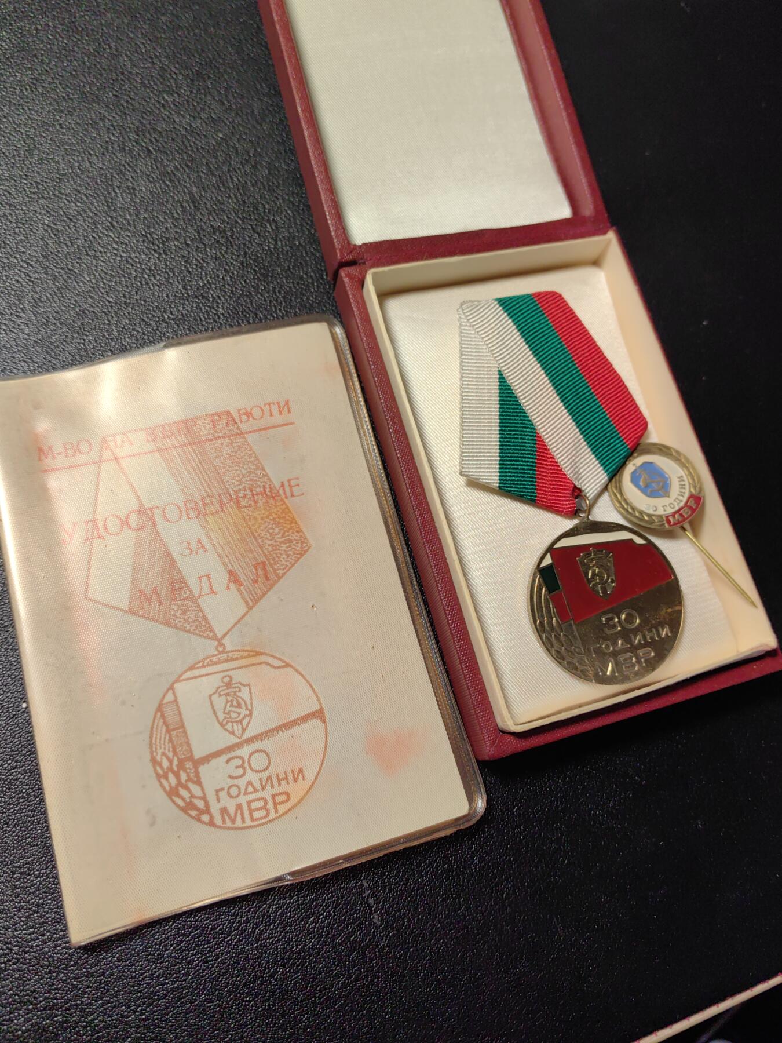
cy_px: 522
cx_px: 391
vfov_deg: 65.3
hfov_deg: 51.4
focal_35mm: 27
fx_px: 813
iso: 50
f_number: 2
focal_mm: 5.75
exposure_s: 1/131
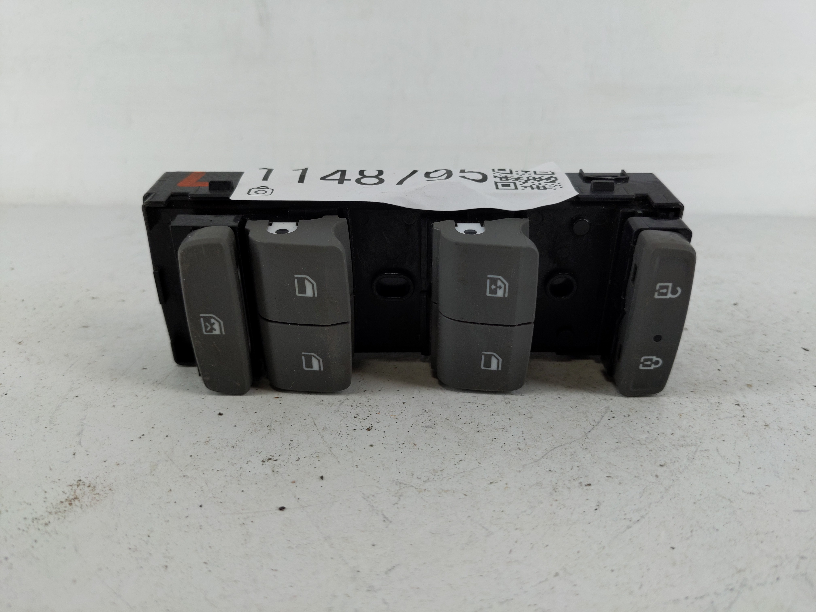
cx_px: 408
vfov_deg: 54.9
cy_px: 306
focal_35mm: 25
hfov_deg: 69.4
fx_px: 589
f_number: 1.73
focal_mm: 4.38
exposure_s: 1/125
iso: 60
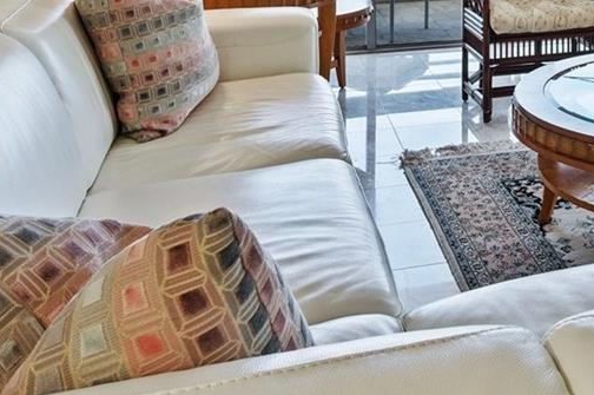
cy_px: -109
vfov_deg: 22.5
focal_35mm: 54
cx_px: 554
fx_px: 890
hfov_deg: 34.5
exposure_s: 1/20
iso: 200
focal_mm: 17
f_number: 8
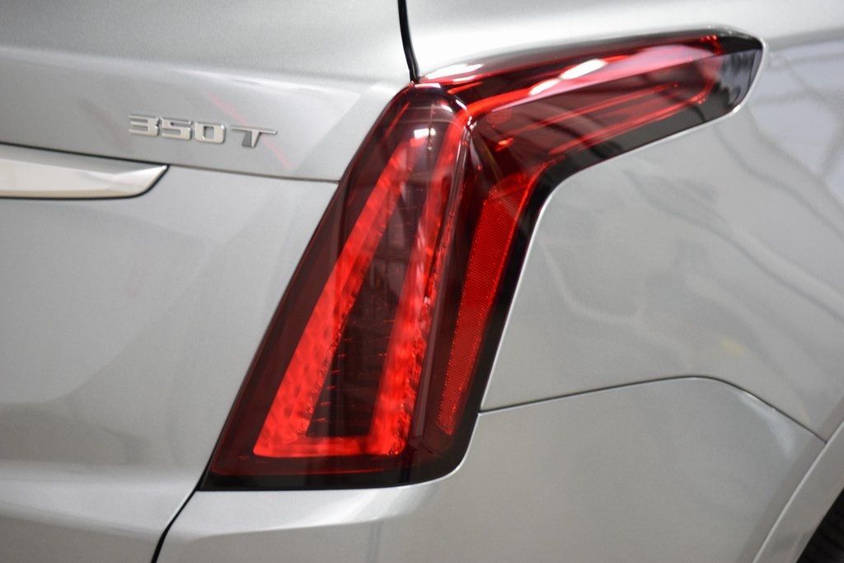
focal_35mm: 90
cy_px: 282
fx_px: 2110
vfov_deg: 15.2
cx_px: 422
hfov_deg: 22.6
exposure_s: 1/100
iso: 1600
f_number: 2.8
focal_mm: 60
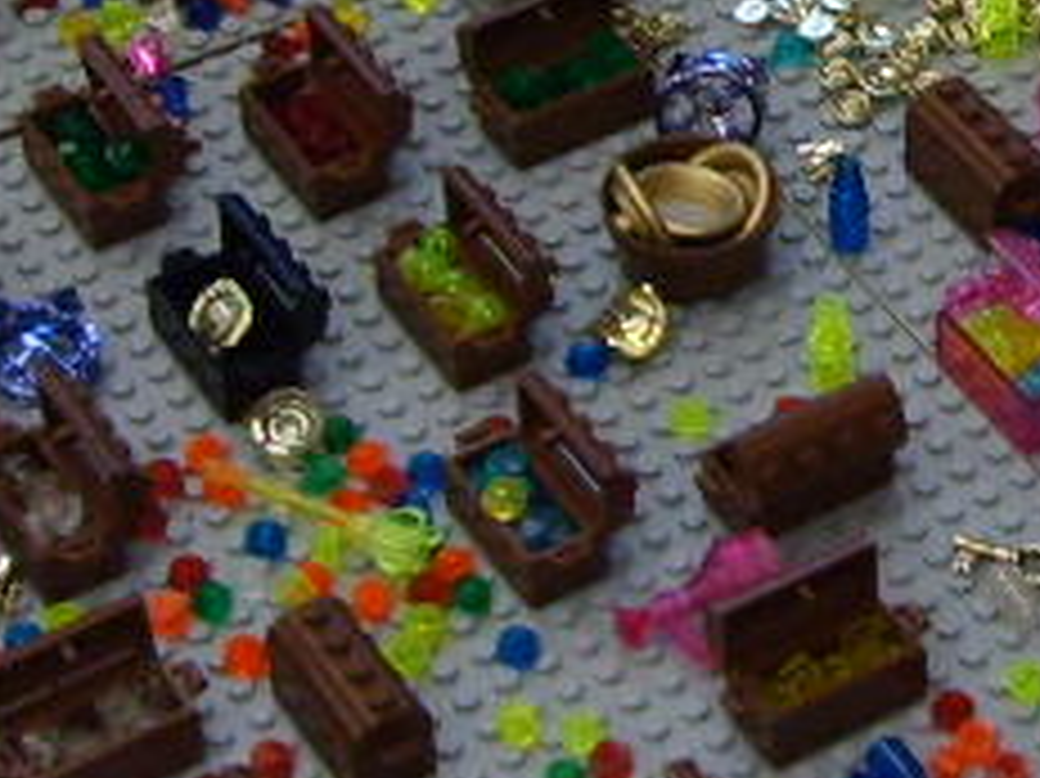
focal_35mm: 155
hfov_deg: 12.4
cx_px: 1283
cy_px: -49
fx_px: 4654
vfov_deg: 9.5
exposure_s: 1/30
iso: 100
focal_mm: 5.8
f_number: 2.8
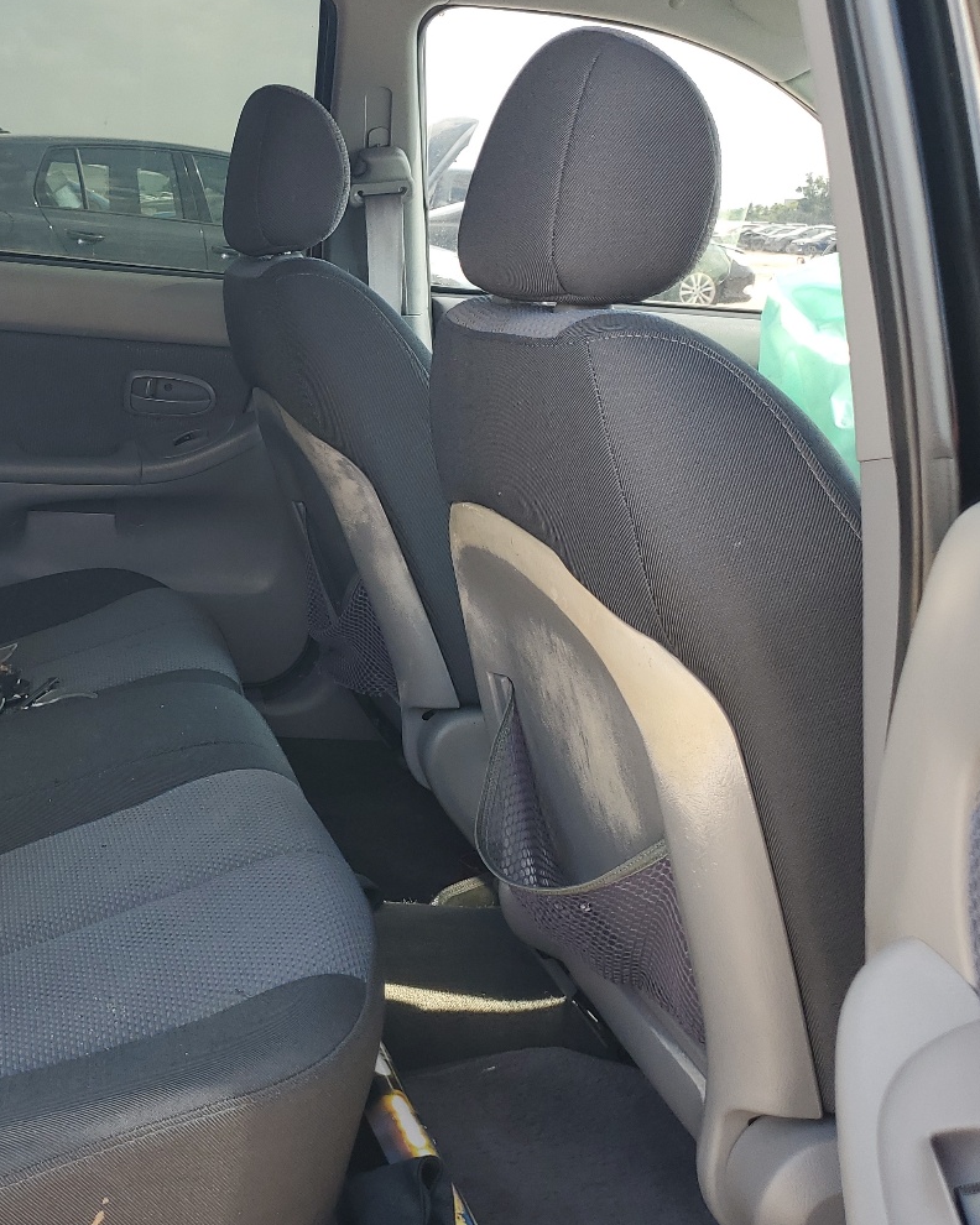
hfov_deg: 34.8
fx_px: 1486
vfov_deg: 44.7
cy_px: 549
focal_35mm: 41
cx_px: 134
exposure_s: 1/192
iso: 50
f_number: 1.5
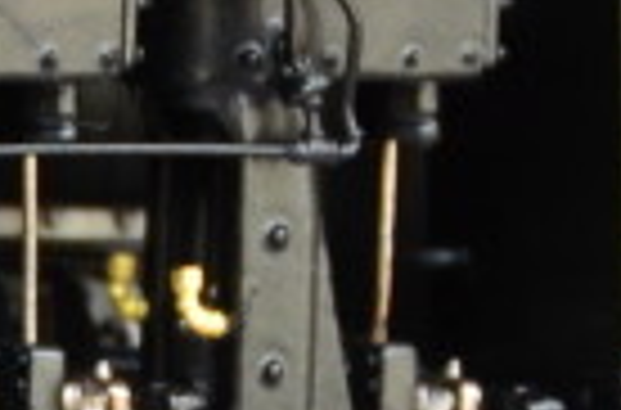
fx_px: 13426
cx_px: -612
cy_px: 68
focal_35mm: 781
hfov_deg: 2.6
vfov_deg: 1.7
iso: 800
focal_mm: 70
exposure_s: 1/50
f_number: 8
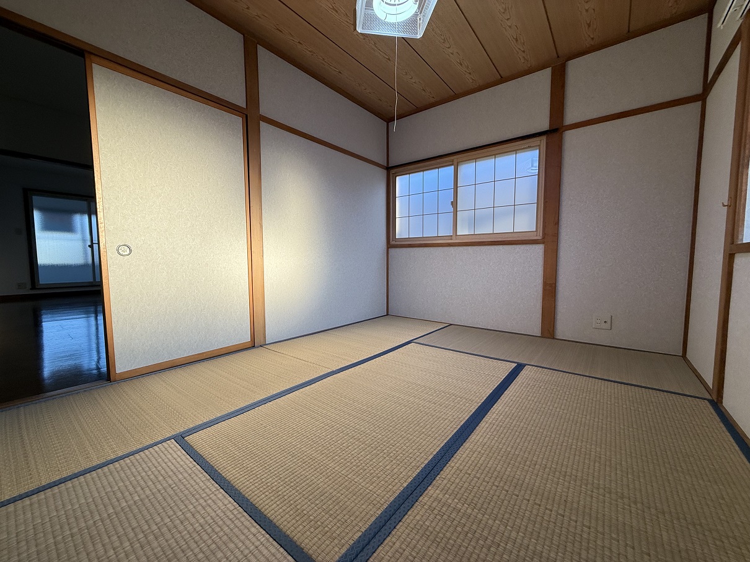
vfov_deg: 85.7
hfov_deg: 102.1
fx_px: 303
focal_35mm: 14
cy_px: 281
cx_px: 375
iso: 50
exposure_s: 1/190
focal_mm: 2.22
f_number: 2.2
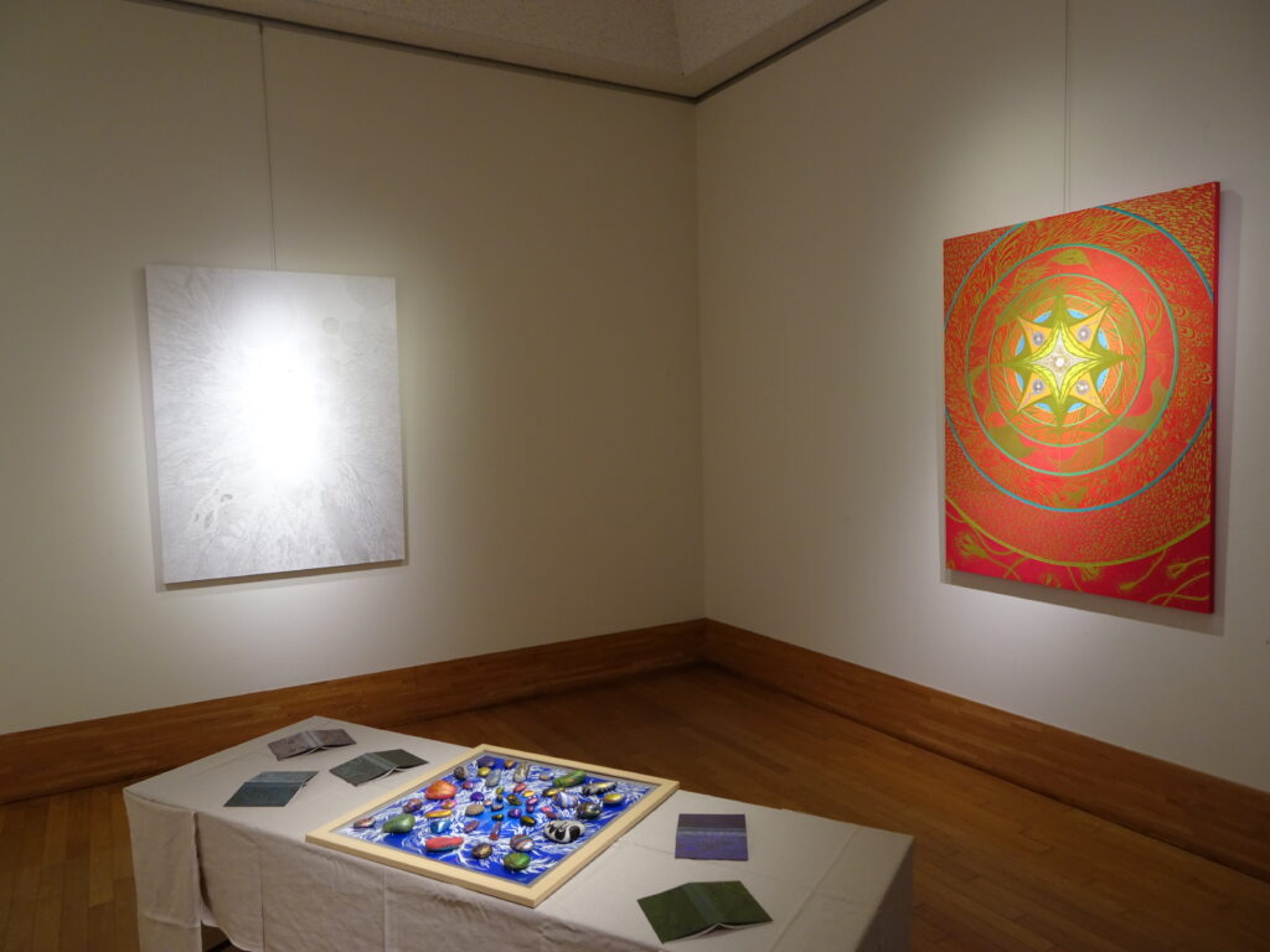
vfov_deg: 56.8
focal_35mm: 24
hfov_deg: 71.6
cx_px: 635
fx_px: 881
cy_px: 476
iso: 80
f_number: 3.5
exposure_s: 1/30
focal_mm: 4.1
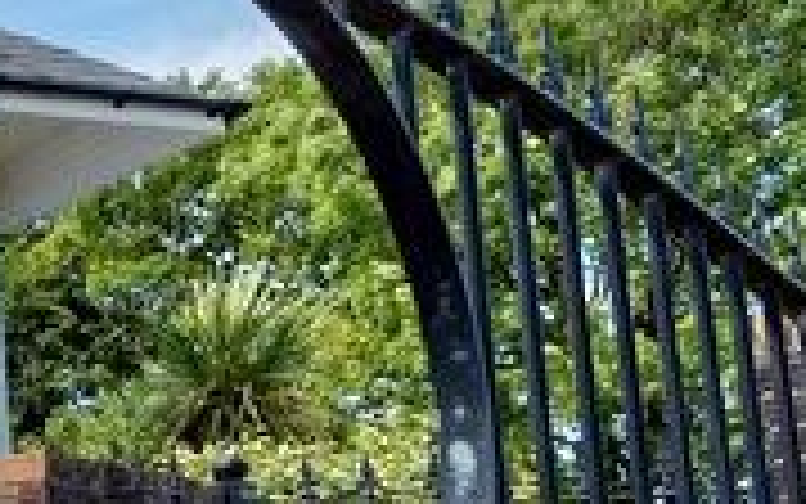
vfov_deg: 21.2
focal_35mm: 58
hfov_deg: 20.3
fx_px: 1274
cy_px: 560
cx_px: -743
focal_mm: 7
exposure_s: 1/400
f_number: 7.1
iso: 200
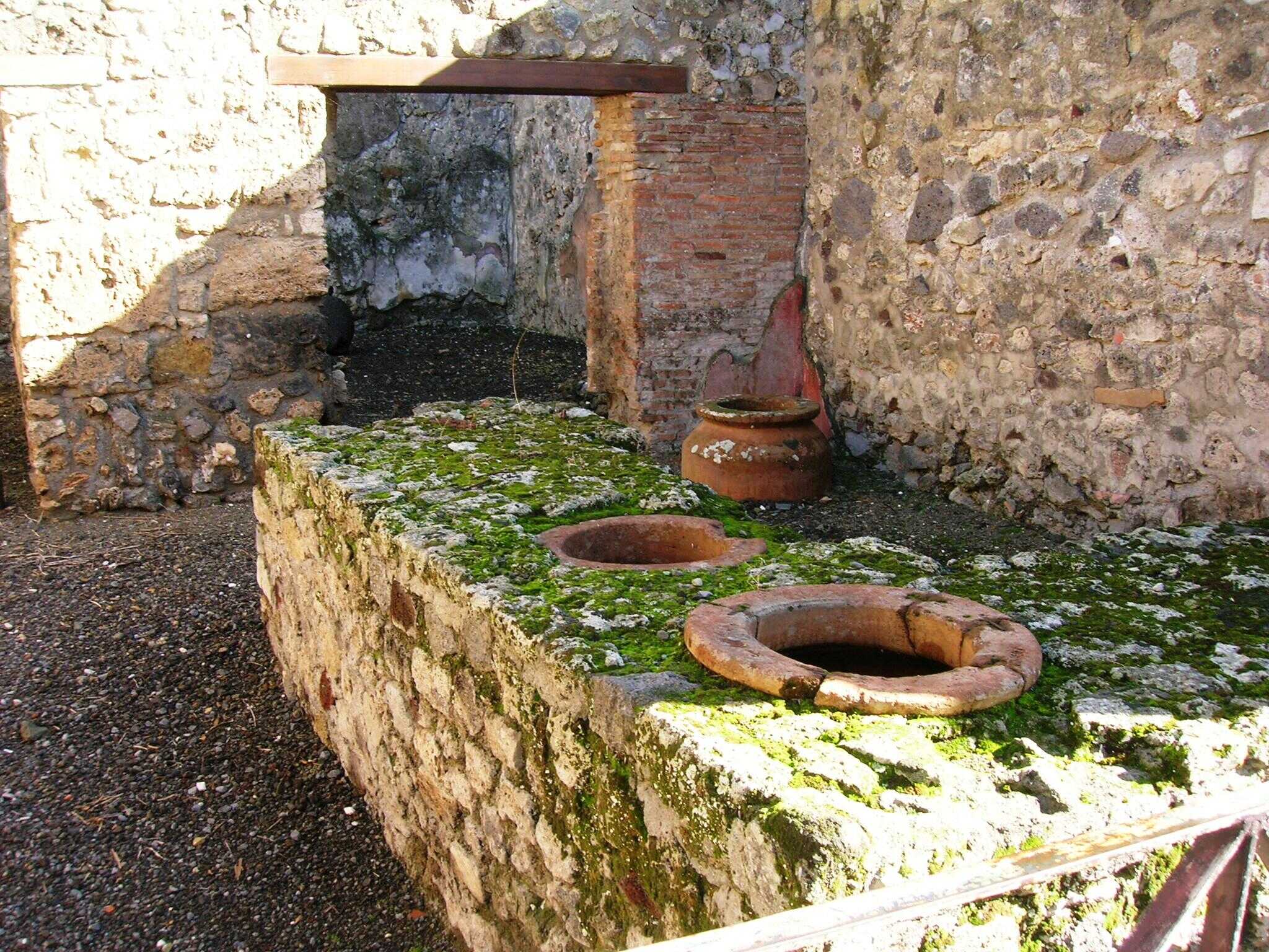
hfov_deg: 54.0
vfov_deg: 41.8
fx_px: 1246
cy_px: 476
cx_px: 634
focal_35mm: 34
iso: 50
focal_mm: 5.7
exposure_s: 1/34
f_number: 4.9
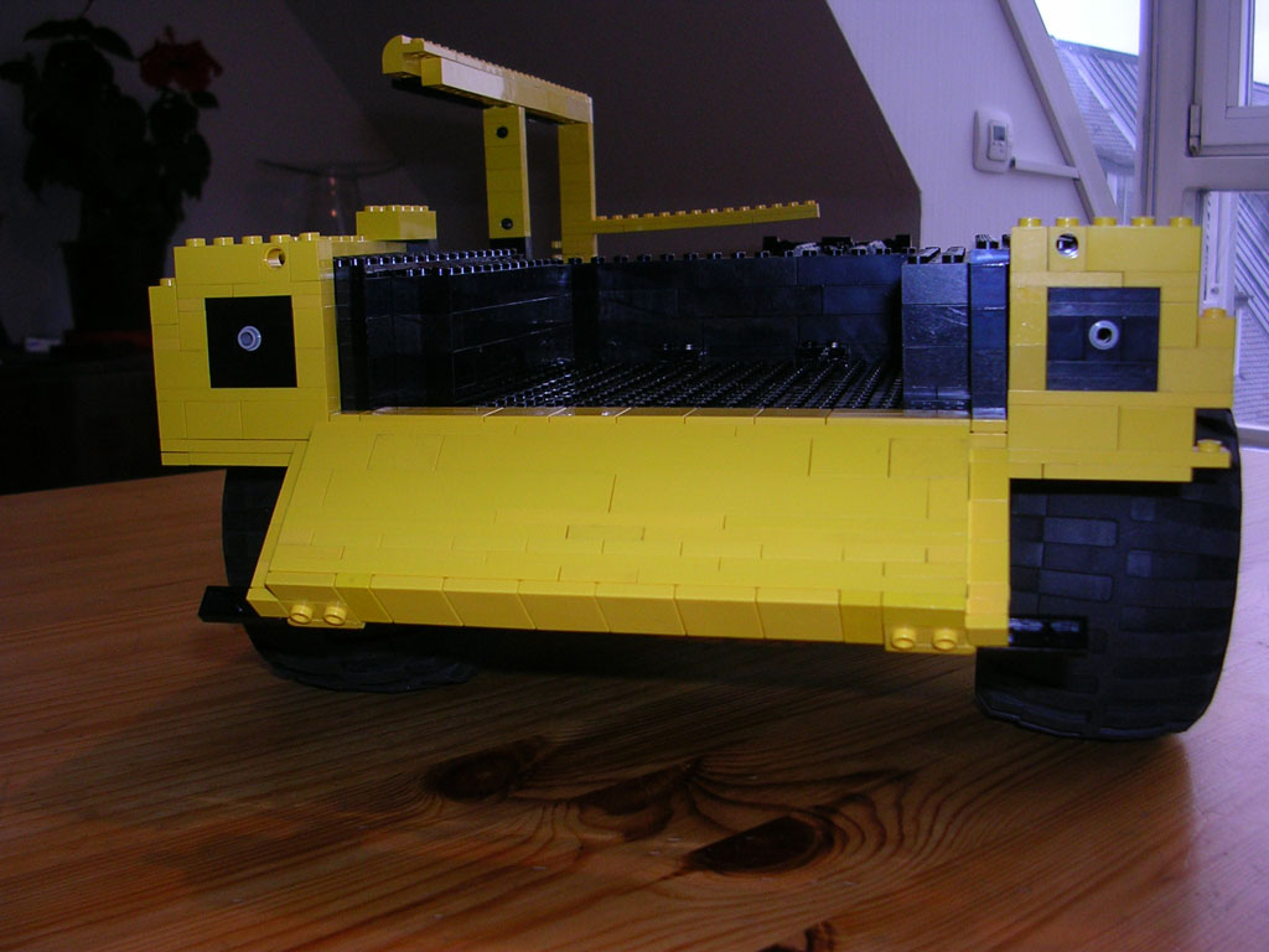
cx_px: 634
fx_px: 1393
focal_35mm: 38
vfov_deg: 37.7
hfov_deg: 49.0
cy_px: 476
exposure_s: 1/60.1
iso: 50
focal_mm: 5.8
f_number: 2.8
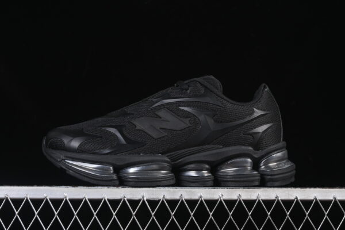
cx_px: 172
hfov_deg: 27.0
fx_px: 719
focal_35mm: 75
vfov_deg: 18.2
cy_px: 115
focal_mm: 50
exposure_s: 1/60
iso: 160
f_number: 6.3
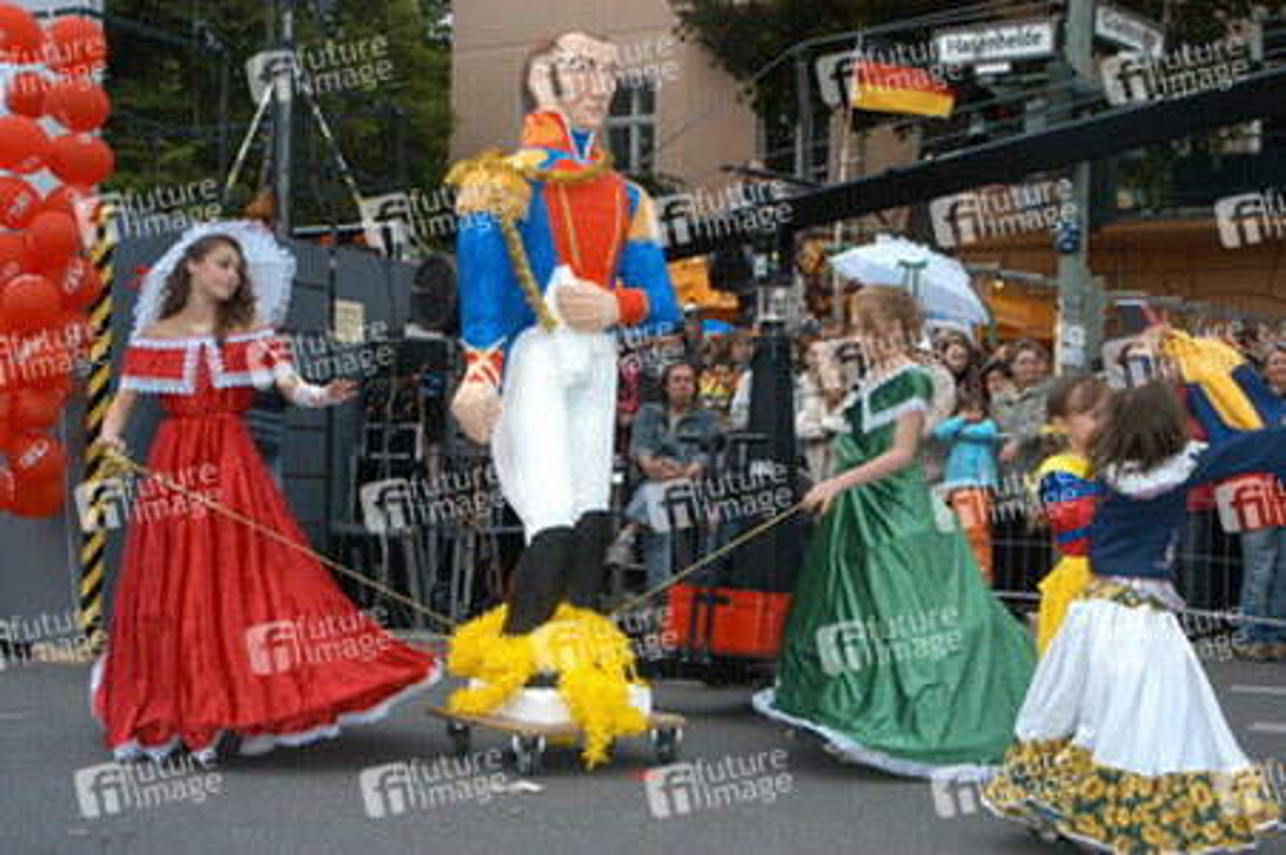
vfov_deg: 26.4
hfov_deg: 38.9
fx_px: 1820
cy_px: 428
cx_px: 643
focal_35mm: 51
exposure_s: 1/160
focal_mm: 34
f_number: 11
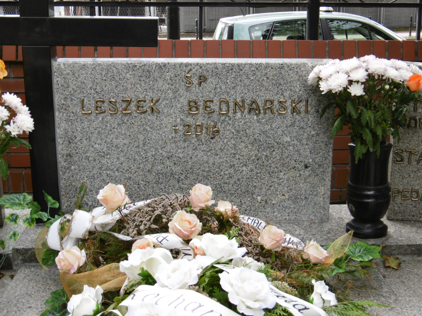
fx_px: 670
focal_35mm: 55
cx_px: 221
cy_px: 153
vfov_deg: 26.6
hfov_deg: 34.9
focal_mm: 9.2
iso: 100
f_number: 4
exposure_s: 1/160
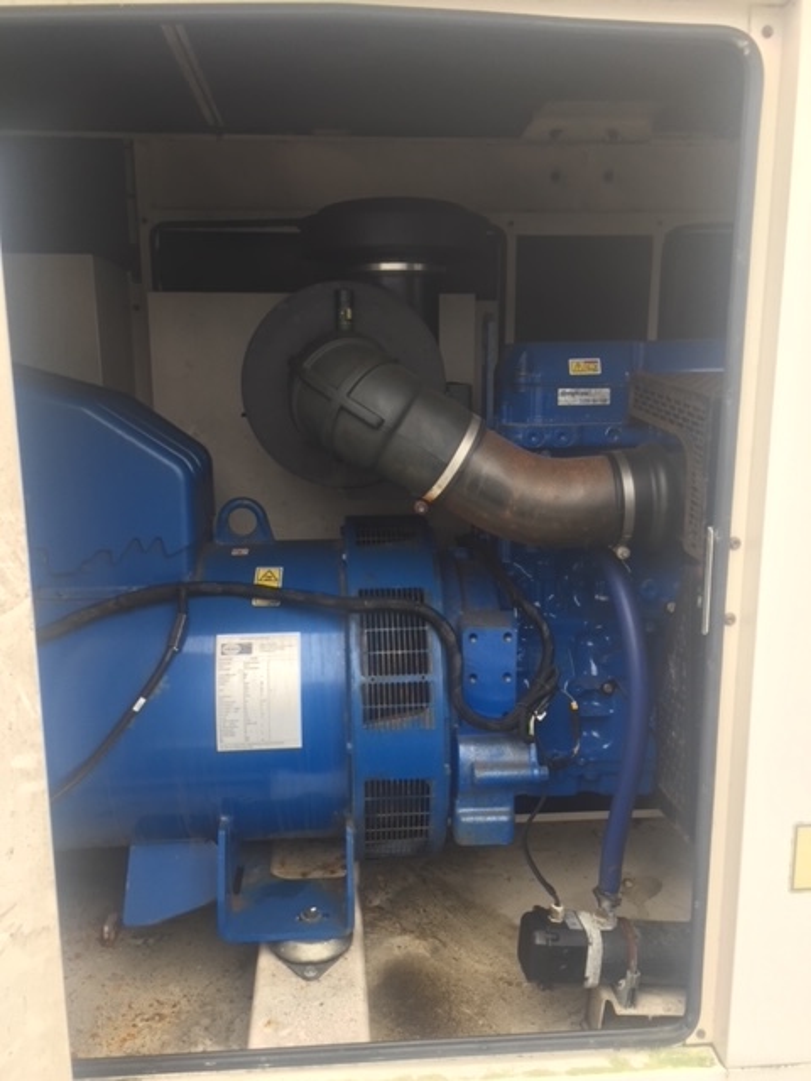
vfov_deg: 61.7
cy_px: 540
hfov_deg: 48.2
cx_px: 406
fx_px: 906
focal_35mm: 29
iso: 32
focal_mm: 4.15
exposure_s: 1/100
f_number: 2.2
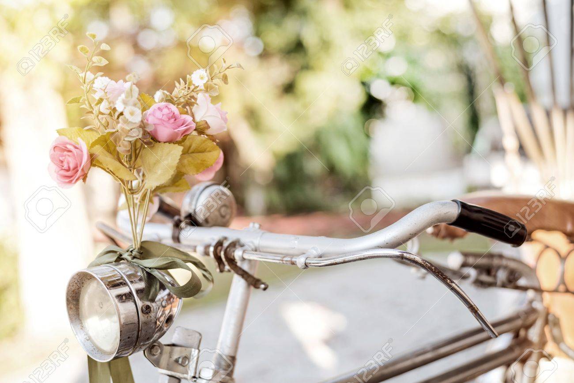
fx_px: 797
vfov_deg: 27.0
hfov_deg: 39.6
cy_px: 192
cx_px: 287
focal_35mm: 50
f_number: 2.8
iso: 200
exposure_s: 1/320
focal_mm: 50
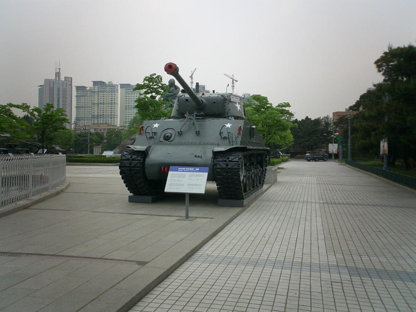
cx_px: 208
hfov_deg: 50.1
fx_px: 445
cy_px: 156
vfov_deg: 38.7
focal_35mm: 37
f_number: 3.5
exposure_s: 1/125
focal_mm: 5.6
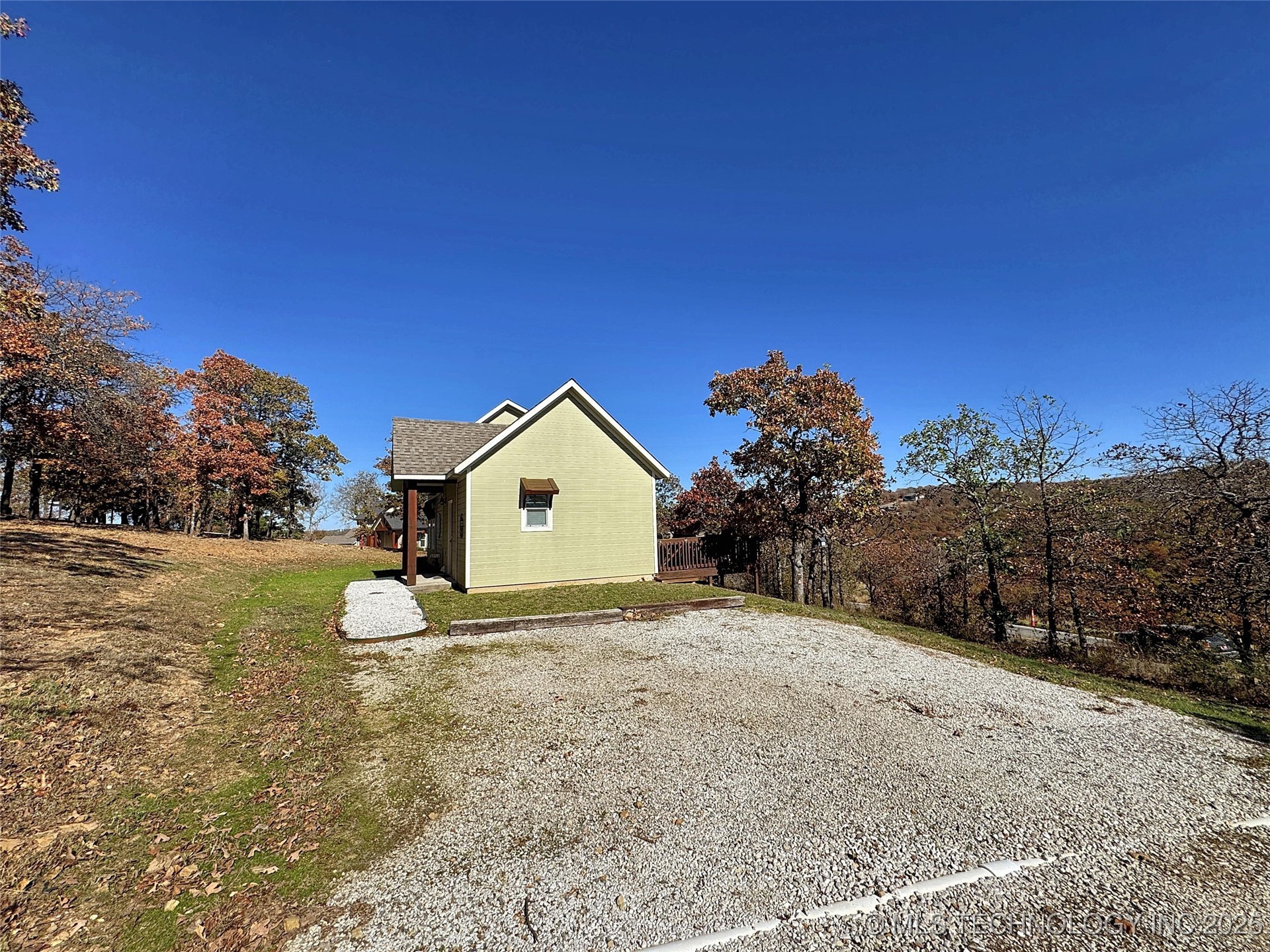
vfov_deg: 85.7
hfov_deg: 102.1
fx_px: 514
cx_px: 635
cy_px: 476
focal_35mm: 14
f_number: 2.2
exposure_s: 1/3390
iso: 50
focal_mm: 2.2
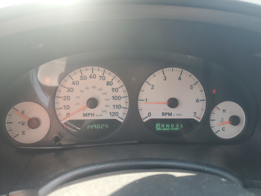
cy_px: 98
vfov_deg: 53.1
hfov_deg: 67.3
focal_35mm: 26
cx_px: 130
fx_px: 196
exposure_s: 1/120
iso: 55
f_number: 1.5
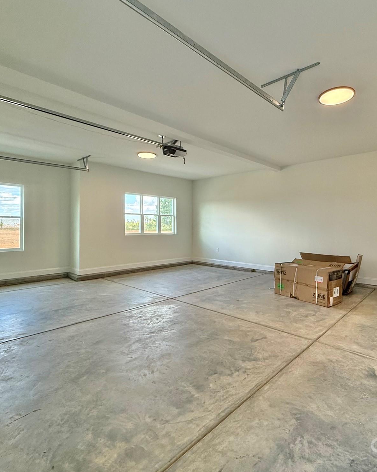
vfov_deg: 83.3
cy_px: 227
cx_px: 224
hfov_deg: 70.2
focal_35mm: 19
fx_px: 265
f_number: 2.2
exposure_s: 1/99
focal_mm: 2.22
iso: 125
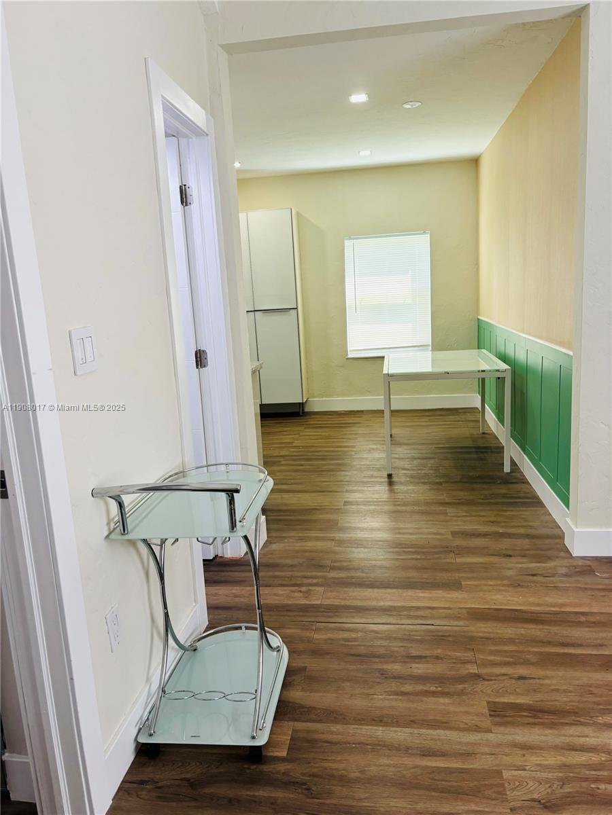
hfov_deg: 53.1
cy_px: 408
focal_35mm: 26
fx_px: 613
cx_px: 306
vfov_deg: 67.3
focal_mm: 5.96
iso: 100
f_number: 1.6
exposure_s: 1/121
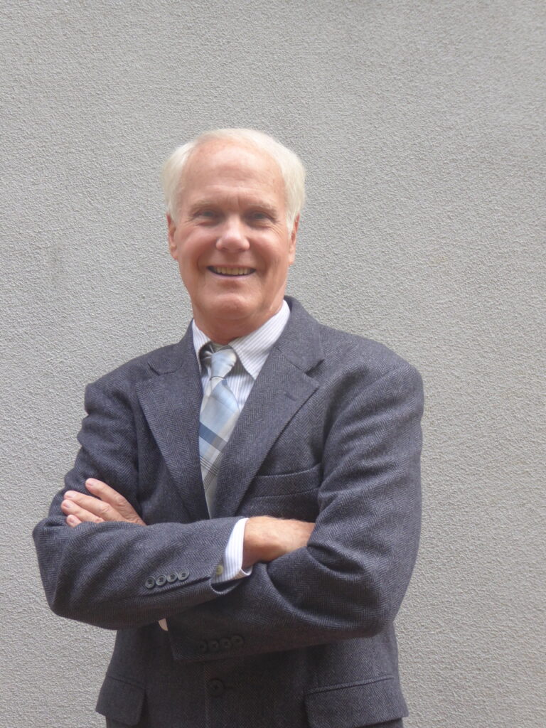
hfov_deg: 16.2
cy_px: 364
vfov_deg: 21.5
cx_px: 273
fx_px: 1914
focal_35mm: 91
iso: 160
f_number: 4.8
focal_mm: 15
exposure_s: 1/60
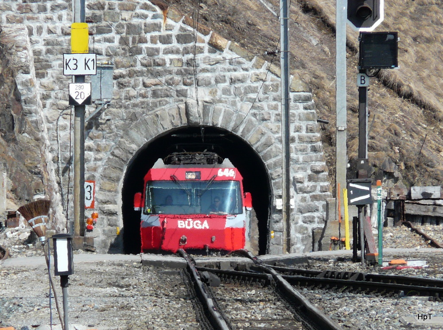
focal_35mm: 429
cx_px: 222
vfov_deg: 3.4
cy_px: 165
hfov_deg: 4.6
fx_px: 5474
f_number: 5.6
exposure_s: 1/400
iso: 100
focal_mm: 70.5
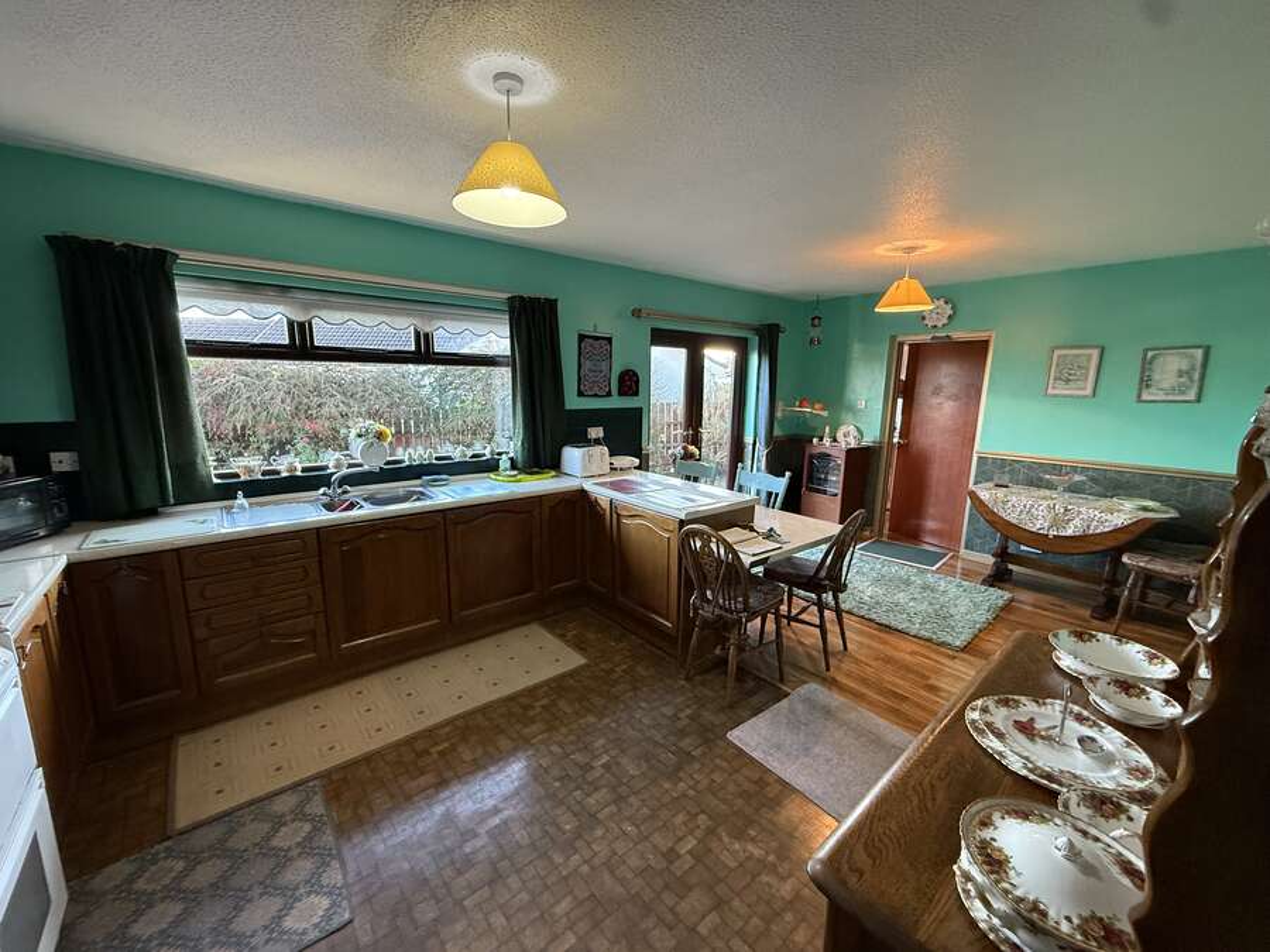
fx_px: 514
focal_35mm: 14
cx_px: 635
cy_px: 476
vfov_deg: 85.7
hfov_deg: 102.1
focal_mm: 2.22
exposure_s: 1/100
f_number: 2.2
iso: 500
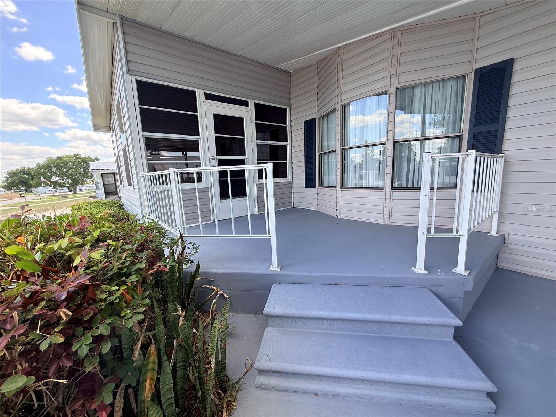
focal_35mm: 14
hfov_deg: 102.1
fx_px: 225
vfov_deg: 85.7
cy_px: 208
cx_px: 278
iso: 50
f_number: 2.2
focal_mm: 2.22
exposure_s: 1/207
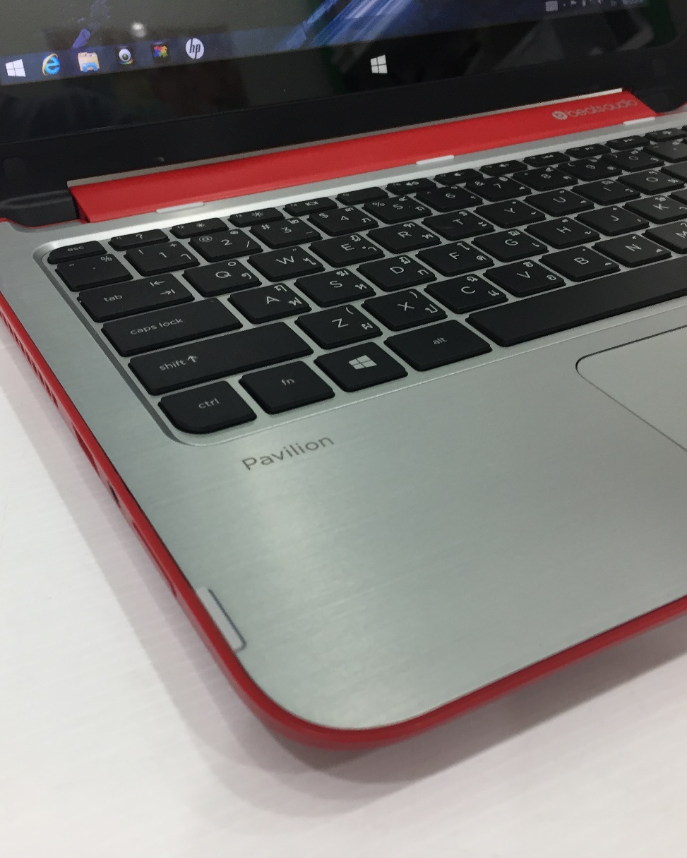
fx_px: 966
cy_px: 430
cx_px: 335
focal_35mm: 38
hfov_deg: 39.2
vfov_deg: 47.9
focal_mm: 4.15
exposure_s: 1/33
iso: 80
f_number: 2.2
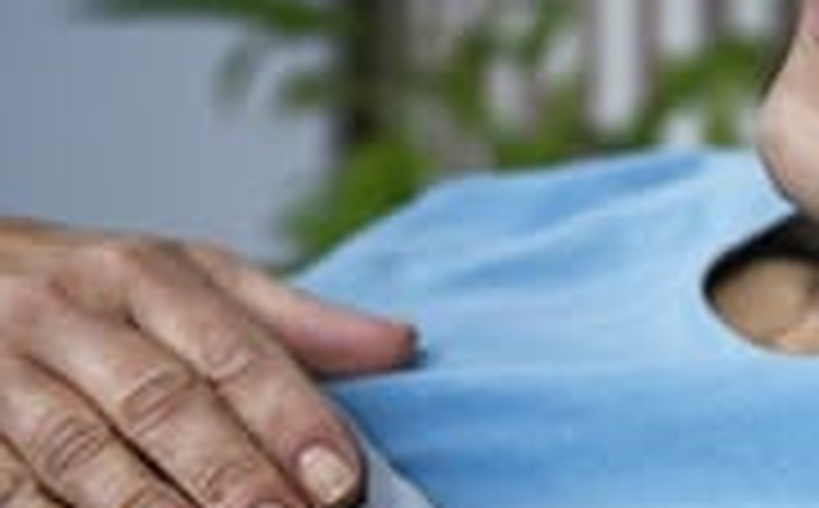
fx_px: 2852
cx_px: 662
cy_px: 180
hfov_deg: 16.2
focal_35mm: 128
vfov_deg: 10.2
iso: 64
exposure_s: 1/160
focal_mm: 38
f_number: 2.8
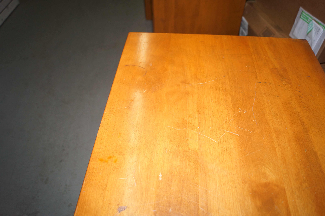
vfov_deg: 47.9
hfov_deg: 67.4
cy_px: 108
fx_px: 244
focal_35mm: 27
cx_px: 162
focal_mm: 18
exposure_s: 1/160
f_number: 3.5
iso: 400
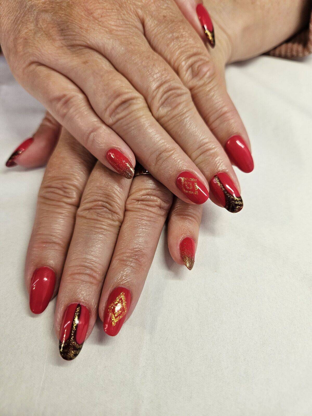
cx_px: 156
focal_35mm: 23
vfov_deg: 73.9
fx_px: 276
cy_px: 208
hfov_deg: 58.9
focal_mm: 5.4
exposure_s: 1/116
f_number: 1.8
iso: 25
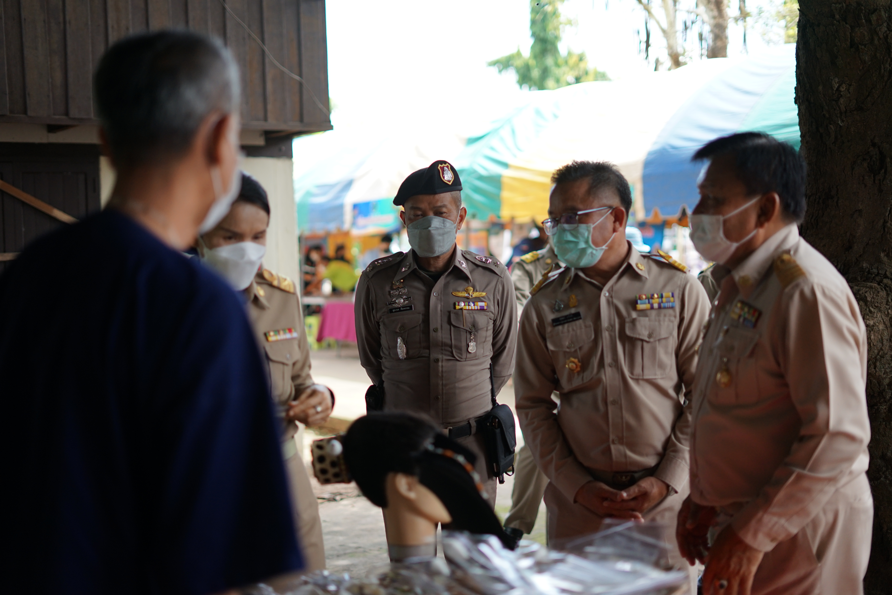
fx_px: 1239
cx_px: 446
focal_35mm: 50
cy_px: 298
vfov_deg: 27.0
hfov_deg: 39.6
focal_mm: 50
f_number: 1.8
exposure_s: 1/1250
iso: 400
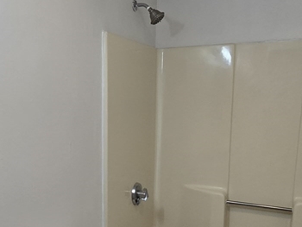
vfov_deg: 37.4
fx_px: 332
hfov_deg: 48.1
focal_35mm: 38
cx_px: 100
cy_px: 148
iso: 64
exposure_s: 1/60
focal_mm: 2.2
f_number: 2.2
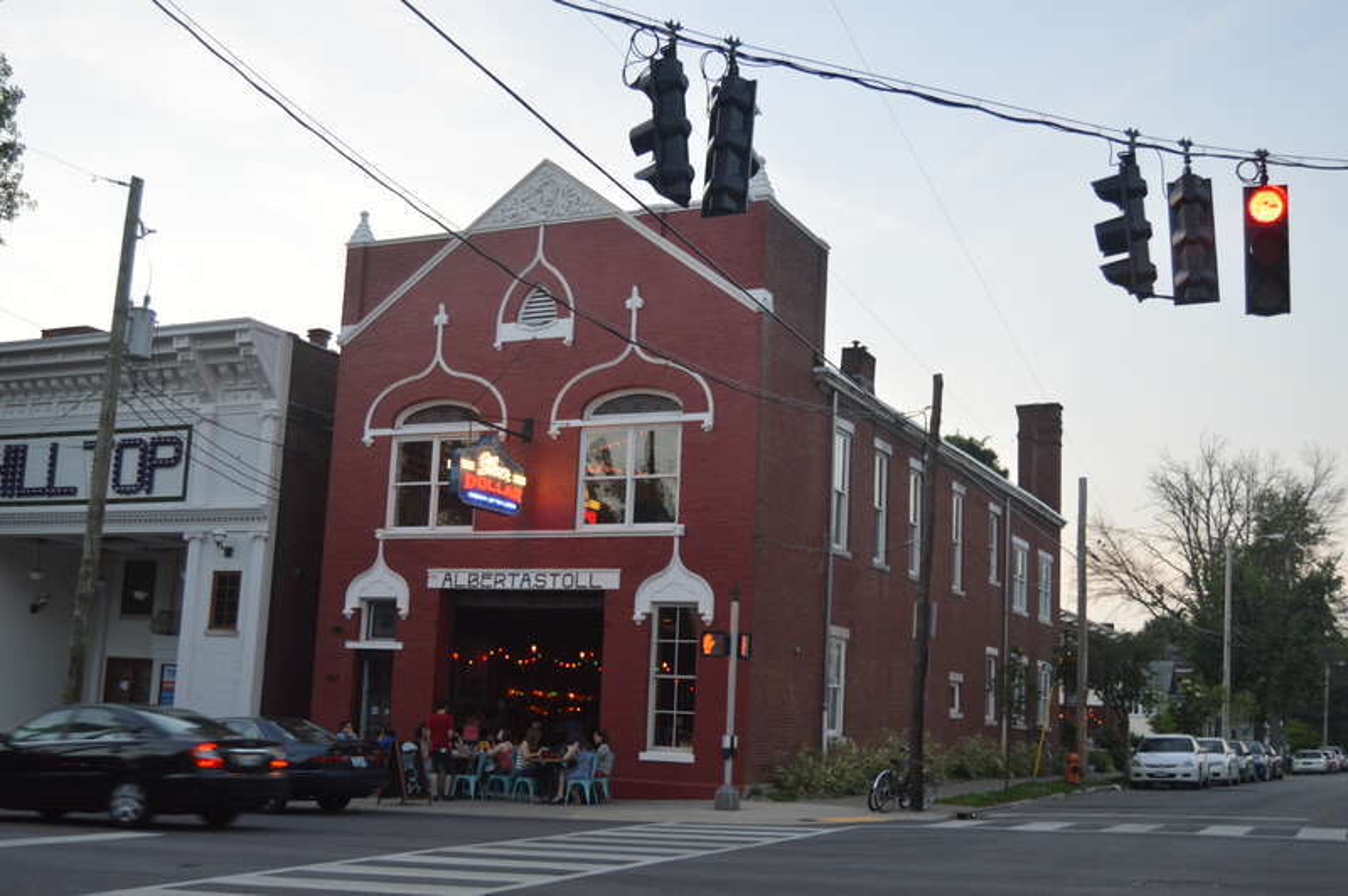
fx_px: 1459
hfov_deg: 49.6
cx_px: 674
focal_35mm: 39
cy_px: 448
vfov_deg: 34.2
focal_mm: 26
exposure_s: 1/80
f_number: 4.5
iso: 400
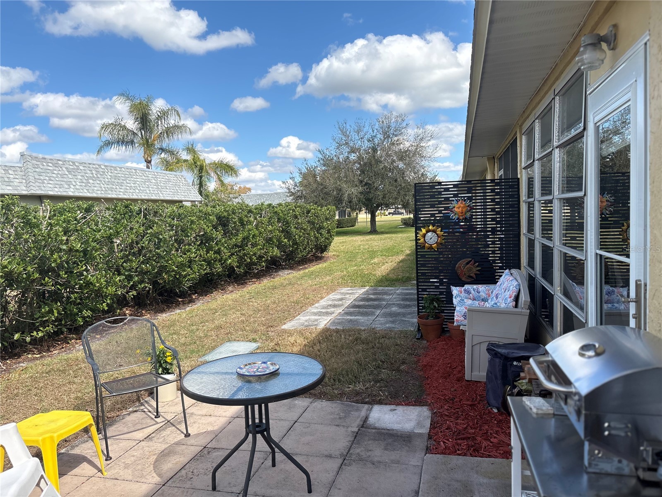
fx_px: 497
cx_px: 331
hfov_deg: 67.3
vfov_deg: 53.1
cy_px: 248
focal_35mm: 26
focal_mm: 5.96
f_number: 1.6
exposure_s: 1/2012
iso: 50
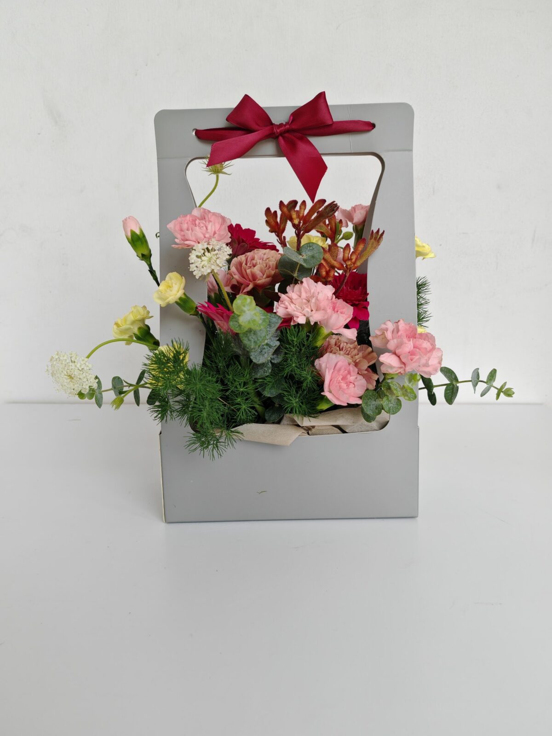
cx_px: 276
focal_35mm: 26
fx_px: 553
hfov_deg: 53.1
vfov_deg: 67.3
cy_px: 368
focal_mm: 5.4
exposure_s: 1/110
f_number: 1.6
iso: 50
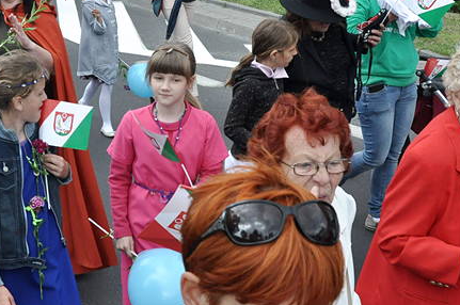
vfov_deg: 18.3
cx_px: 65
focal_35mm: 74
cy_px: 115
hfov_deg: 26.6
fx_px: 944
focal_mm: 25
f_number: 10
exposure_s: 1/640
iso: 1250
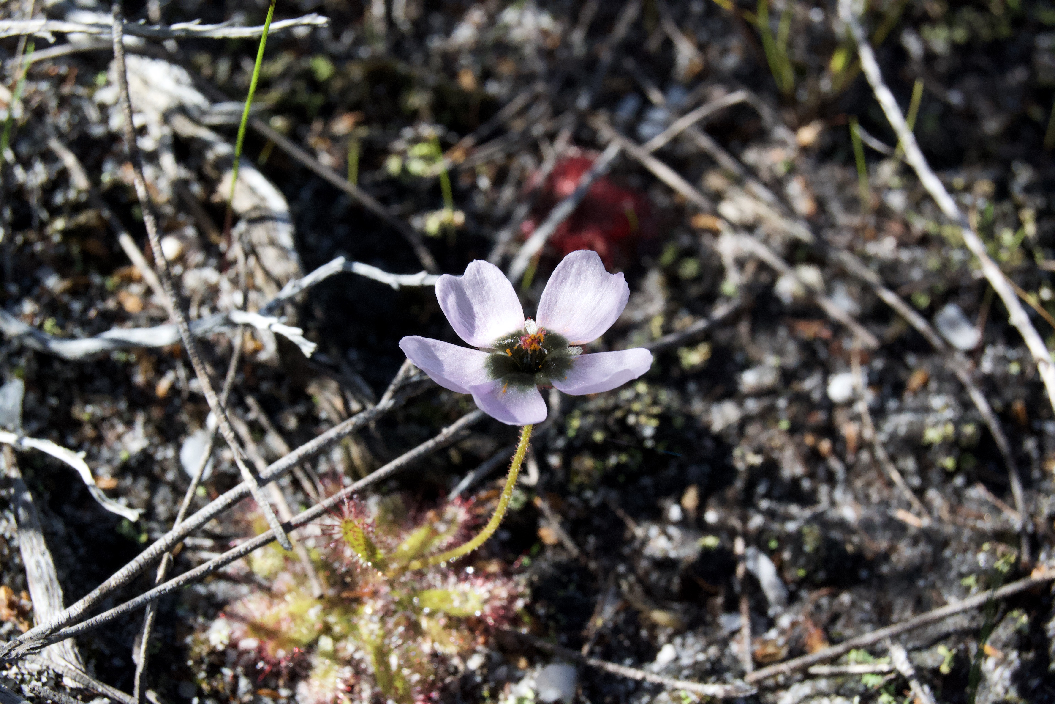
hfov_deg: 24.6
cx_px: 528
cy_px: 352
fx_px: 2418
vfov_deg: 16.6
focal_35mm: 82
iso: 1600
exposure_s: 1/640
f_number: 13
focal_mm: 55
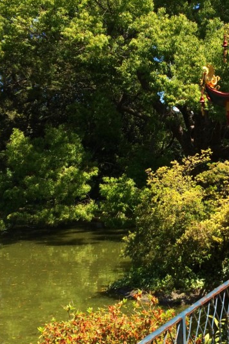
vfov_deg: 34.4
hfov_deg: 22.7
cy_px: 135
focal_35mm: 58
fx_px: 554
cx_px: 212
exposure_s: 1/1053
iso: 32
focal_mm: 4.15
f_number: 2.2
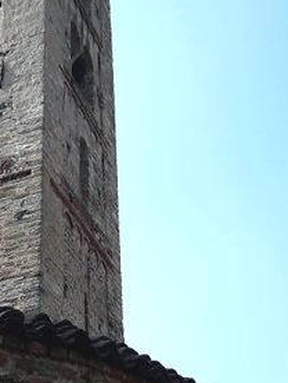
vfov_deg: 26.2
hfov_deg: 19.9
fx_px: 820
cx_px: 123
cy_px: 247
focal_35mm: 74
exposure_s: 1/1471
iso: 40
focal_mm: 3.7
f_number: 1.9
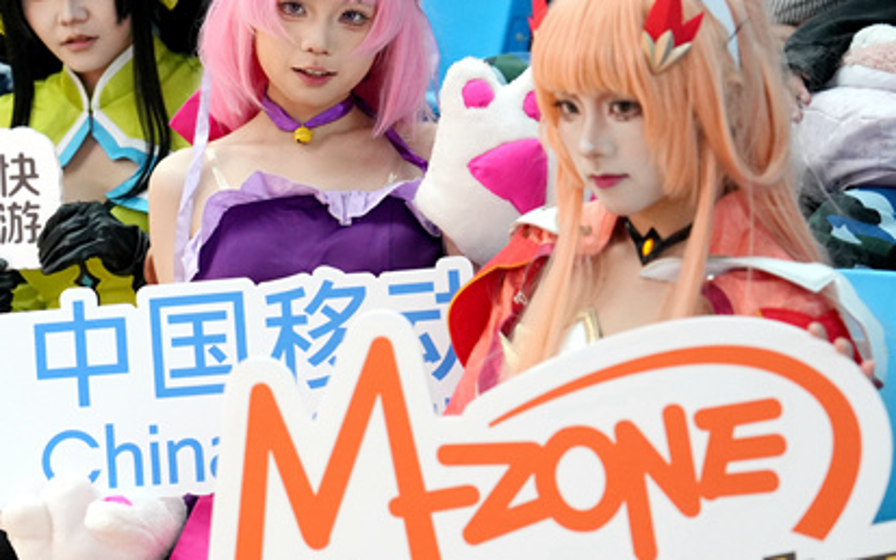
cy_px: 164
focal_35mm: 138
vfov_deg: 9.5
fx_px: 3369
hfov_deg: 15.0
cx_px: 119
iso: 3200
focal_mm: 70
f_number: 2.8
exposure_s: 1/320
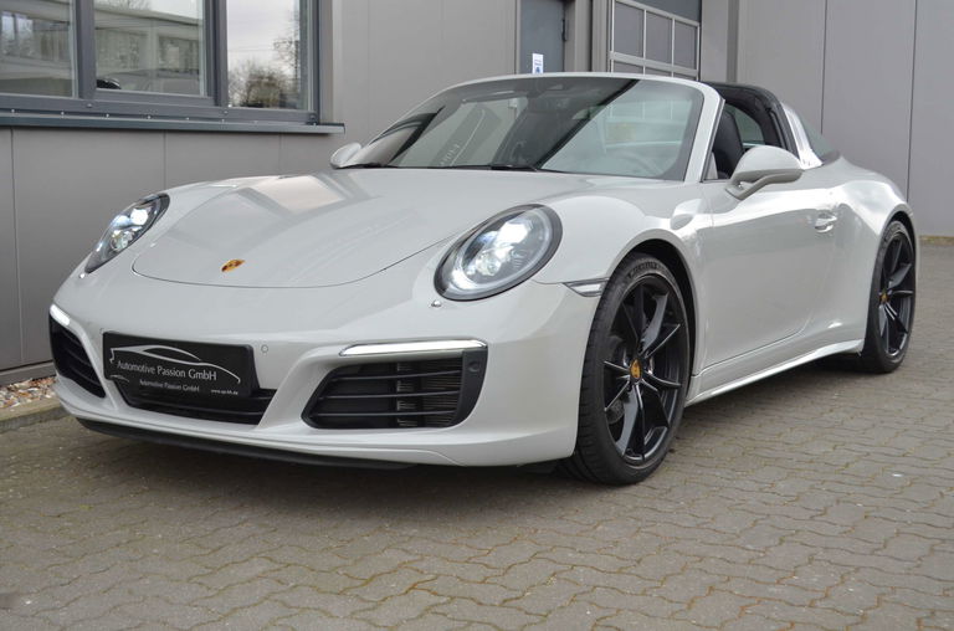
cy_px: 316
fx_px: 1348
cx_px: 477
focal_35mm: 51
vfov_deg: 26.3
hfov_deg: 39.0
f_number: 5
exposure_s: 1/60
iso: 560
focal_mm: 34
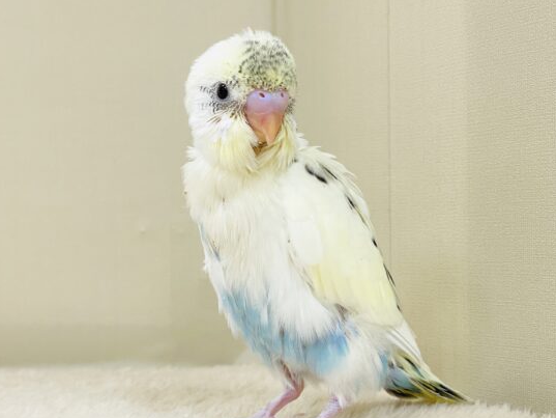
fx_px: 996
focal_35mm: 62
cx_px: 304
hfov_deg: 31.2
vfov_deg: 23.7
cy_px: 214
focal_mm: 6
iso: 100
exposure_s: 1/99
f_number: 2
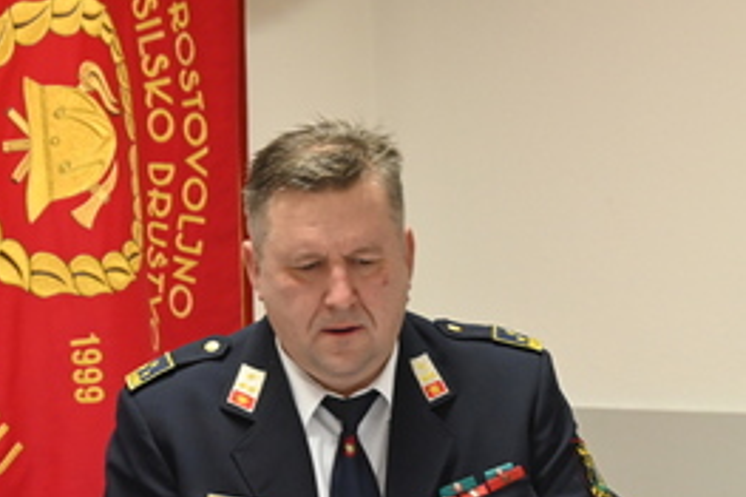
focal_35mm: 171
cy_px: 412
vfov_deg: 8.0
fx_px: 3541
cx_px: 323
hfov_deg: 12.0
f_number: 6.3
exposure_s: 1/80
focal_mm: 100
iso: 3200
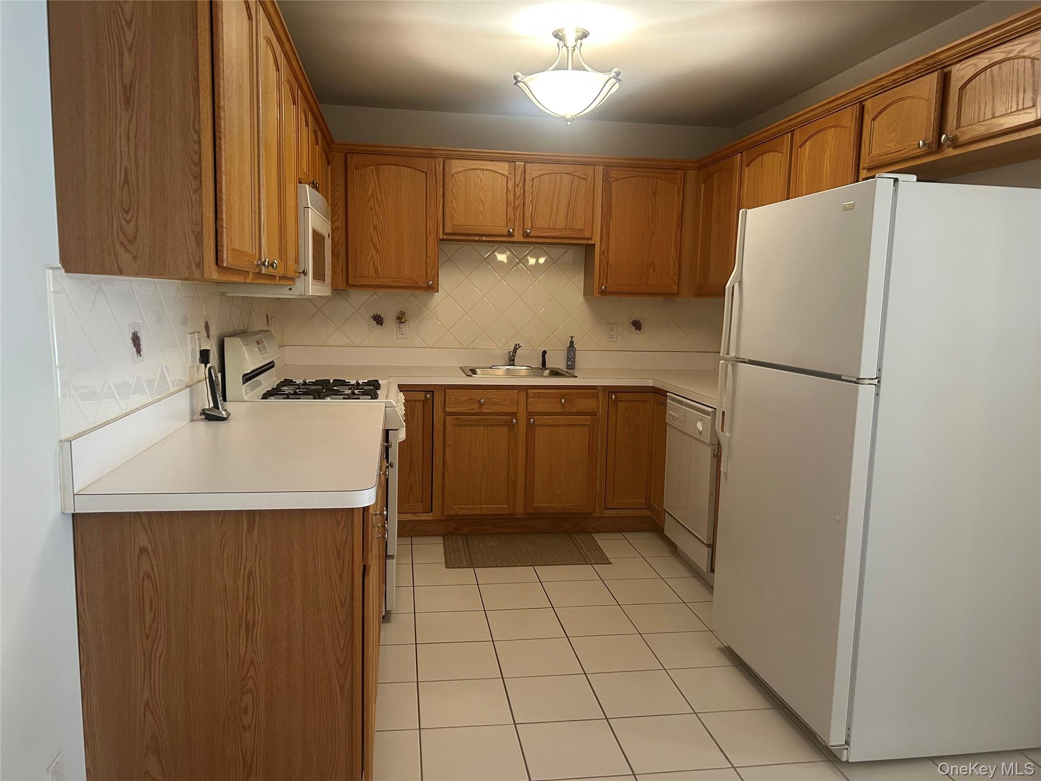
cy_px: 390
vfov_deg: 53.1
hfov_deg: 67.3
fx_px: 782
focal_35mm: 26
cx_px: 520
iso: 200
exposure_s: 1/60
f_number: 1.5
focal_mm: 5.7
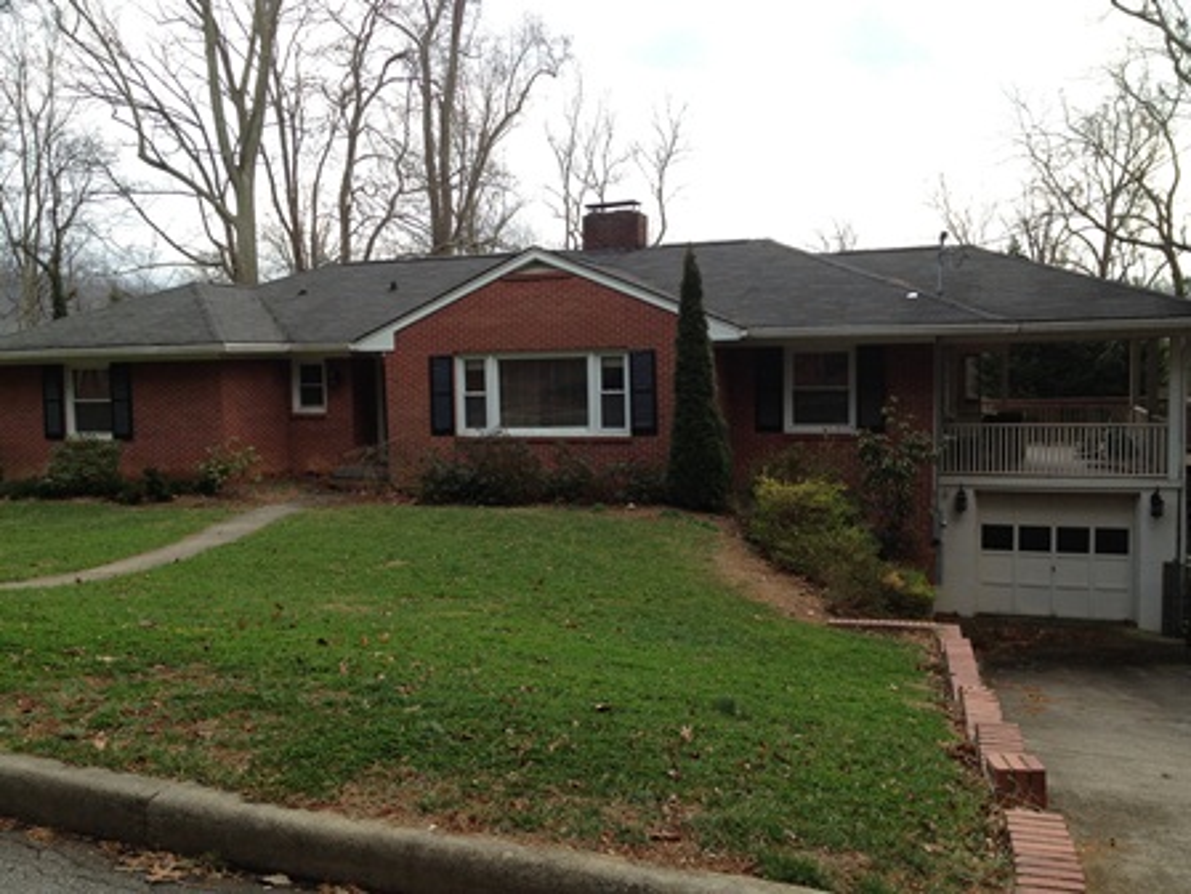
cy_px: 447
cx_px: 596
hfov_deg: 52.6
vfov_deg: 40.7
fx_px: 1204
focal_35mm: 35
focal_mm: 4.28
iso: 50
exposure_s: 1/326
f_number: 2.4
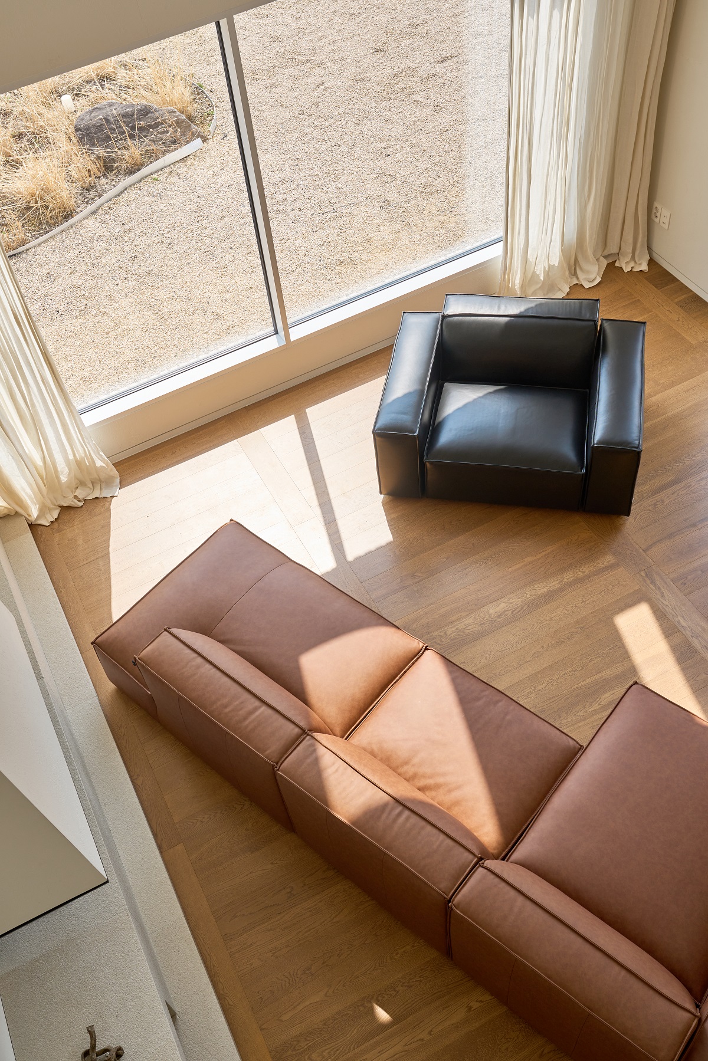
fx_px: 1003
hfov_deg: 38.9
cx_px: 354
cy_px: 530
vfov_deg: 55.8
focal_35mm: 34
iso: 200
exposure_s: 1/80
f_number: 8
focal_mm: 34
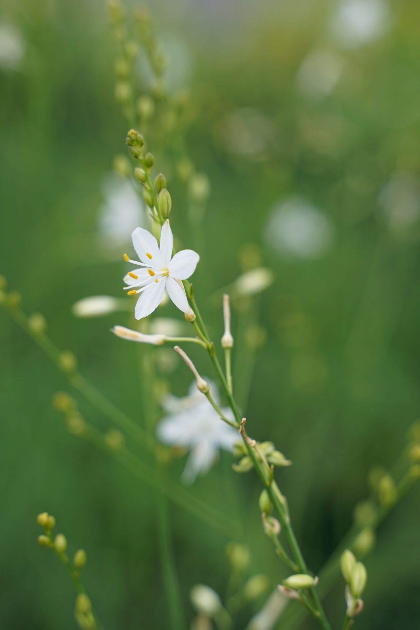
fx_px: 1329
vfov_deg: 26.6
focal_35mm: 76
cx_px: 218
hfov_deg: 18.0
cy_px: 313
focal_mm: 62
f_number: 4.5
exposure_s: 1/100
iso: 100
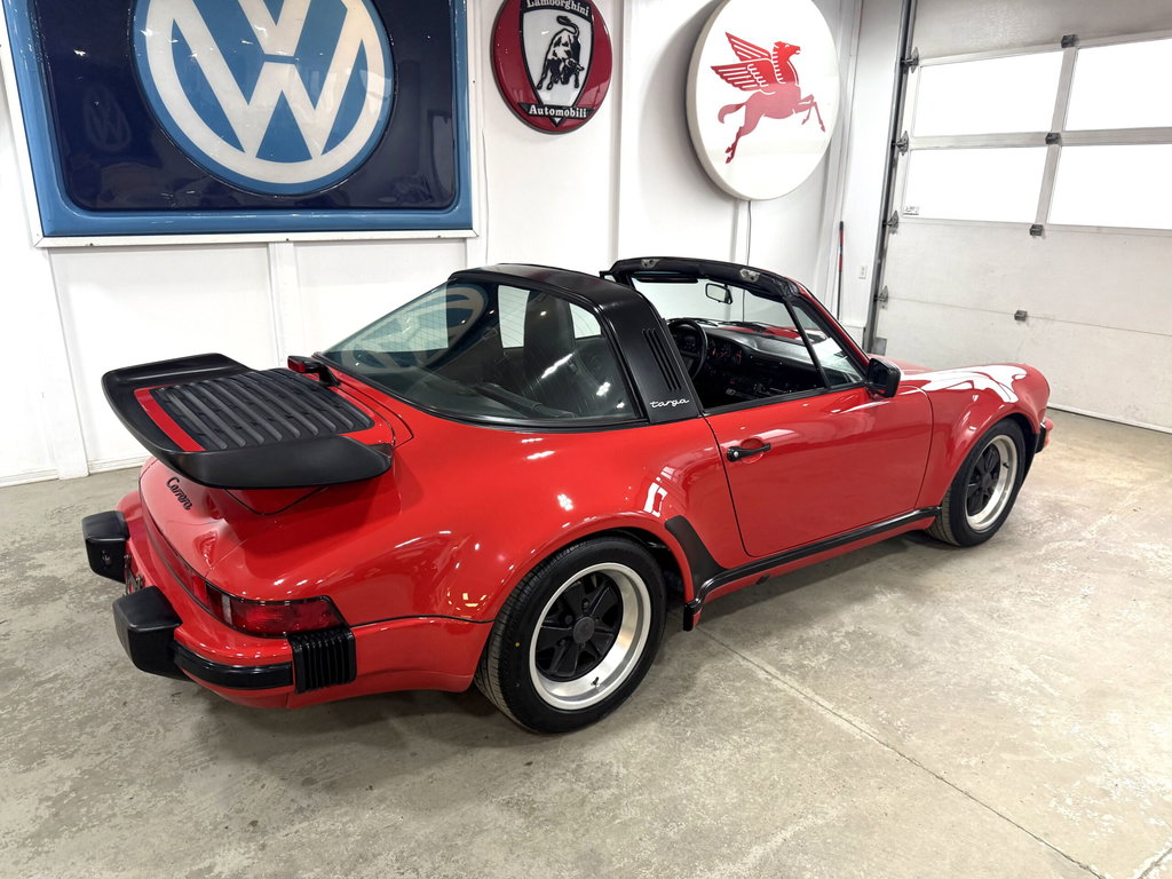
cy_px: 440
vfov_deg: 56.8
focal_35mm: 24
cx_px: 586
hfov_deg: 71.6
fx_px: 813
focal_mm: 6.76
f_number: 1.78
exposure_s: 1/120
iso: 200
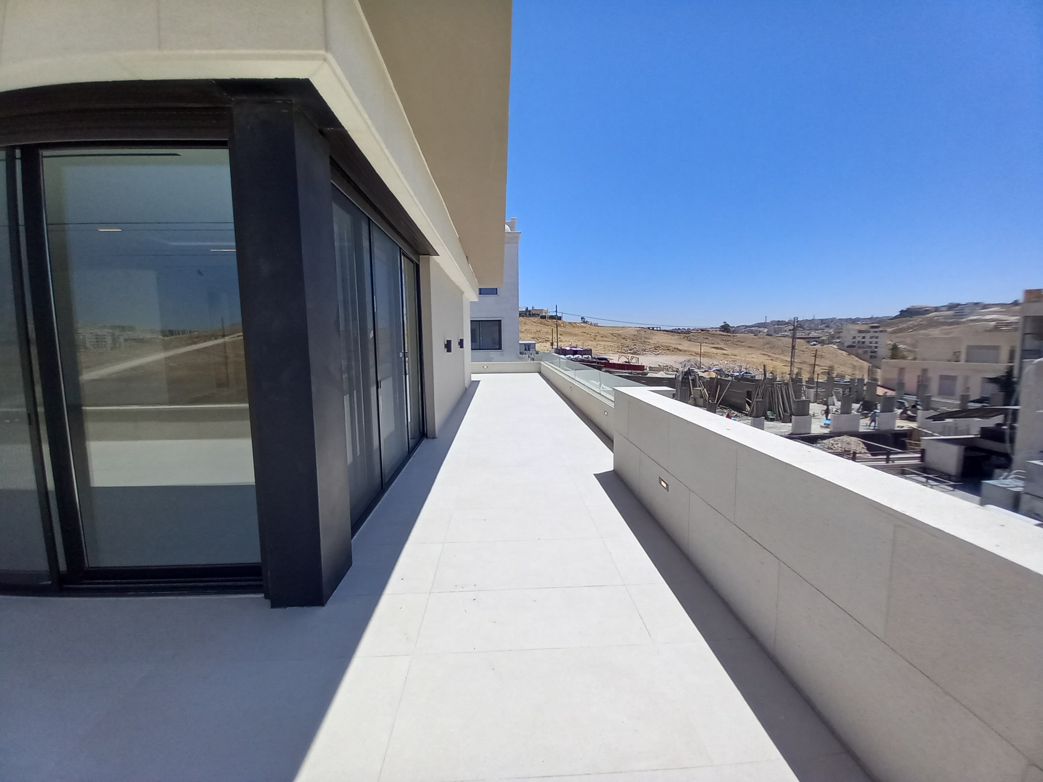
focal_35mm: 13
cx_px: 522
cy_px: 391
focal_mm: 1.13
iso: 40
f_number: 2.2
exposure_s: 1/1908
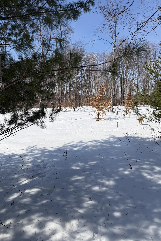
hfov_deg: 51.3
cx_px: 82
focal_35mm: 25
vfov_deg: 71.5
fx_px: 168
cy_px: 120
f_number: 1.78
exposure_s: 1/6711
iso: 80
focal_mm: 6.76
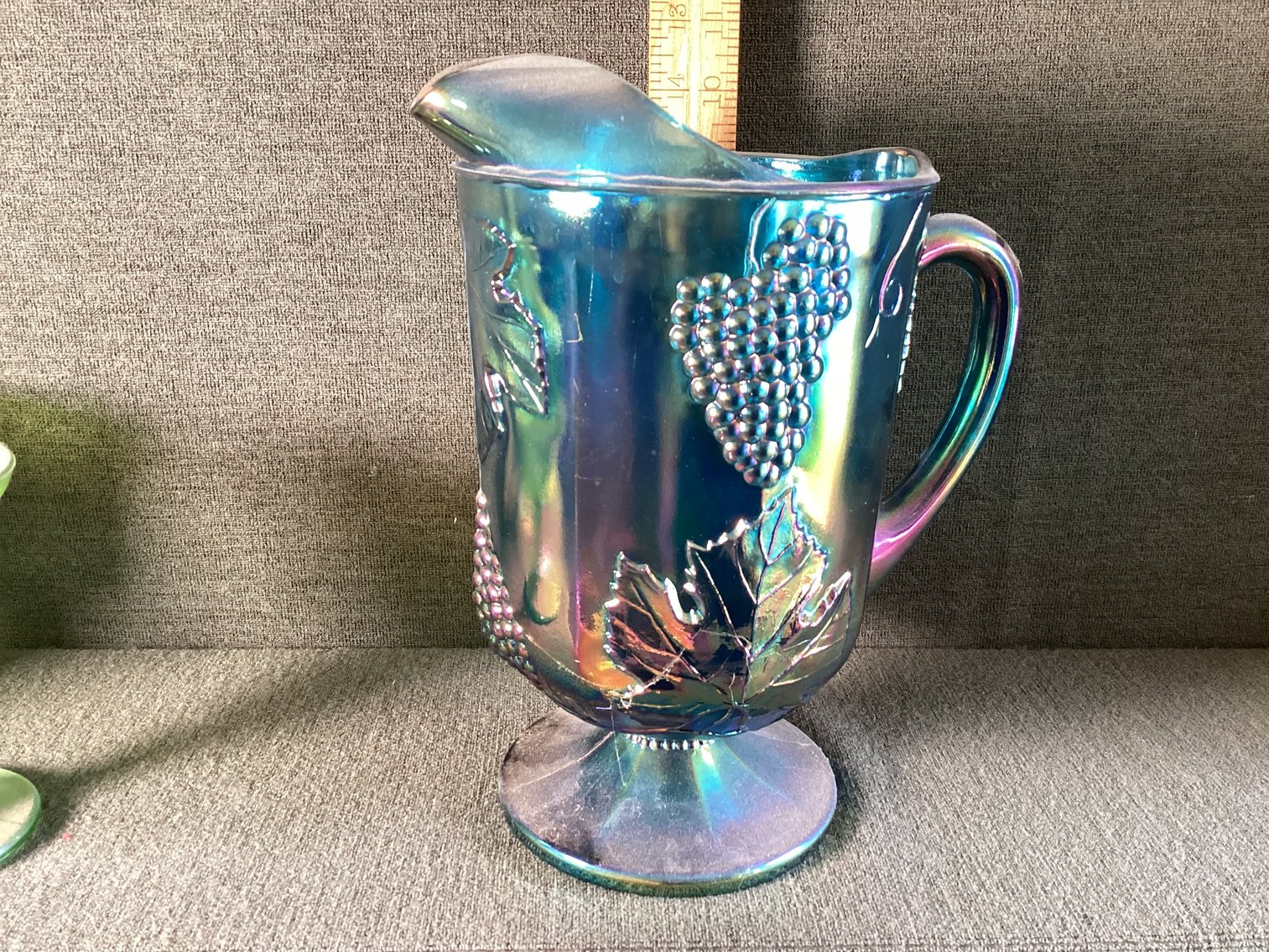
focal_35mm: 31
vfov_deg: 45.4
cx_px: 634
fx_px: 1137
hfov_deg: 58.3
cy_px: 476
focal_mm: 3.3
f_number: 2.4
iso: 200
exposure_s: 1/50
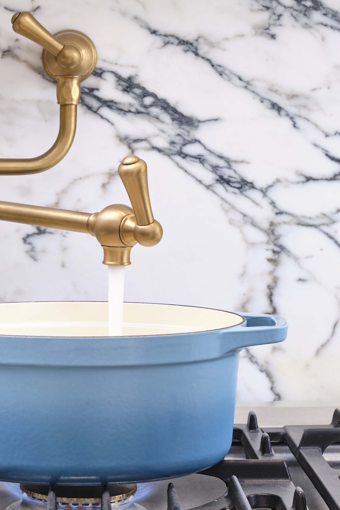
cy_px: 146
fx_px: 1459
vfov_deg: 19.7
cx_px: 75
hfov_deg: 13.2
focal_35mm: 103
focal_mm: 35
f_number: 5.6
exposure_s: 1/3
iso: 200
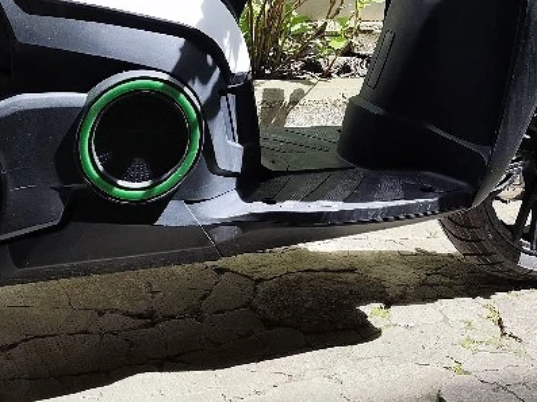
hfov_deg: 32.8
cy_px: 4
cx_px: 150
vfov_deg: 24.1
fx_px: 899
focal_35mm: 58
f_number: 1.65
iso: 50
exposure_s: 1/294
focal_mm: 6.19
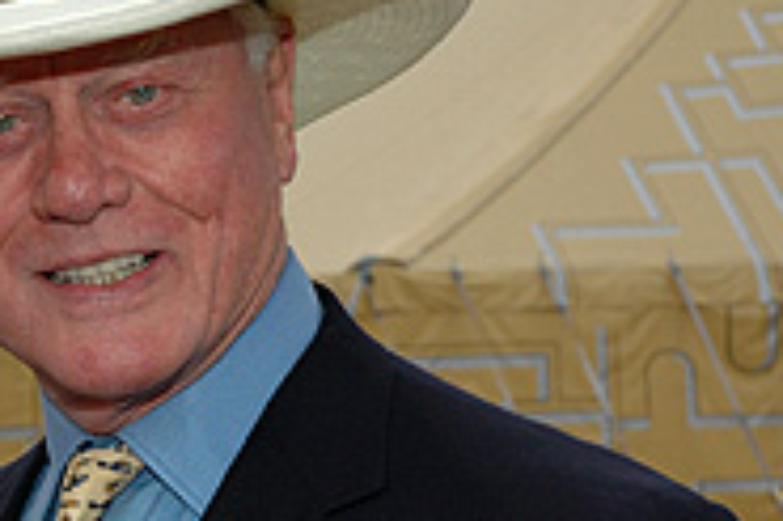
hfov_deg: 14.3
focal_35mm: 142
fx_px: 3086
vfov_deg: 9.6
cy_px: 369
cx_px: 70
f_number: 8
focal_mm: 44
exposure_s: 1/250
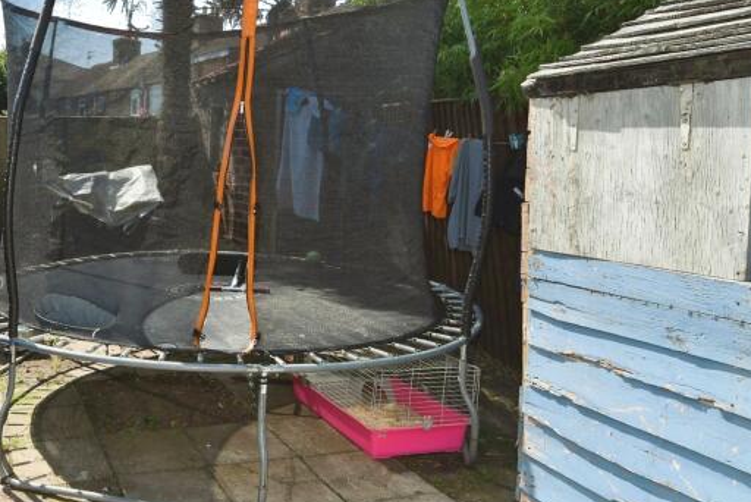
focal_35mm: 30
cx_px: 153
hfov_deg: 57.4
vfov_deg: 43.7
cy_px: 259
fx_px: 626
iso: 125
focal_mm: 10
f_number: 7.1
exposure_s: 1/200
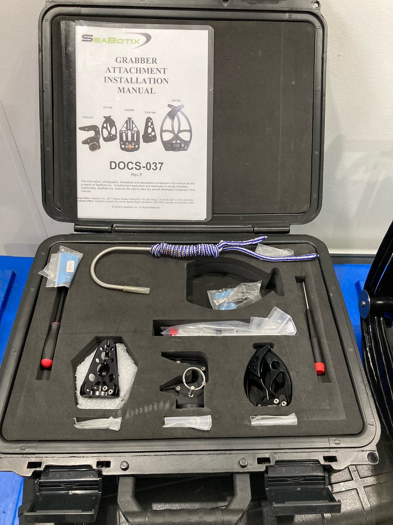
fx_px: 424
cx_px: 196
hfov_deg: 49.7
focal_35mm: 28
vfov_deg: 63.4
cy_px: 262
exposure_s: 1/50
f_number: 1.8
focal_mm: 3.99
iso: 160
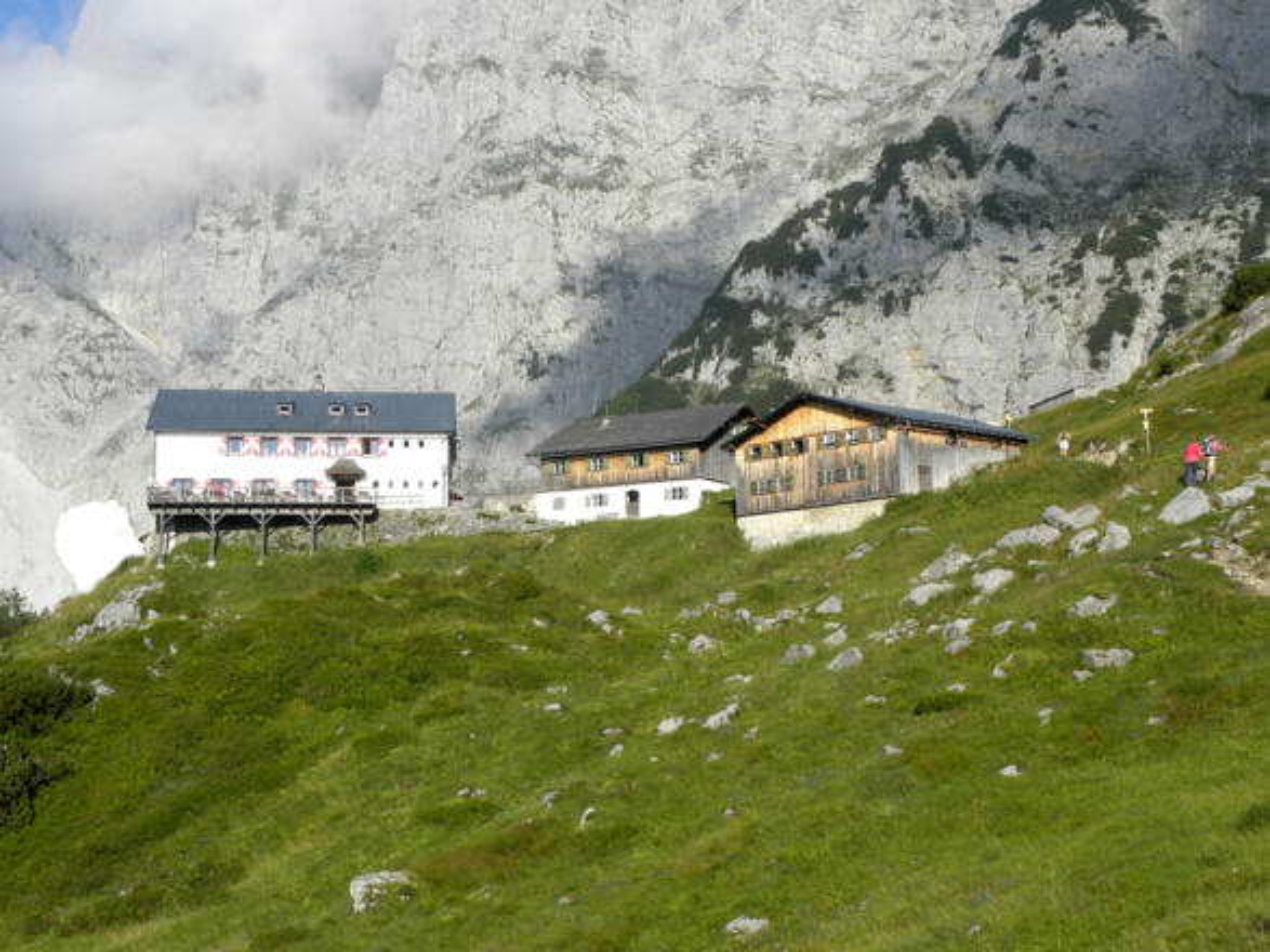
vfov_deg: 22.2
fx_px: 2421
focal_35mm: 66
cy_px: 476
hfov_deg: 29.4
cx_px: 635
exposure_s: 1/286
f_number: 5.6
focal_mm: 11.8
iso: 64
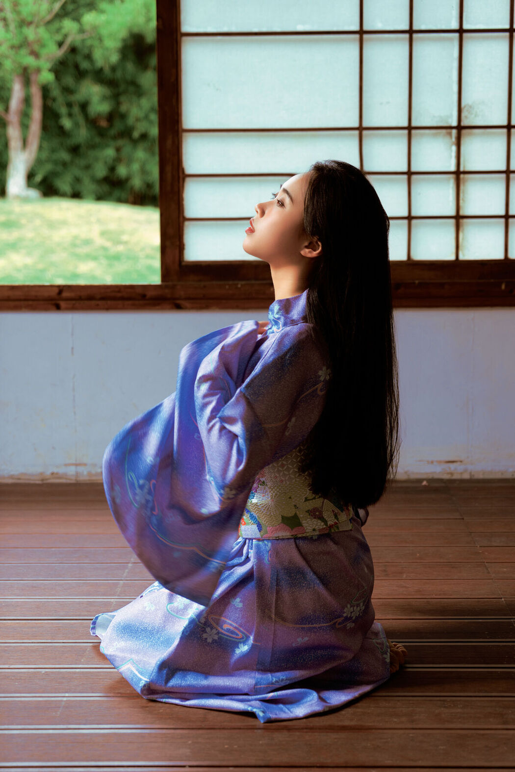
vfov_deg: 32.4
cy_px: 386
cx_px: 258
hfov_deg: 21.9
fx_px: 1330
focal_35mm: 62
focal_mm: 62
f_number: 4
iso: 160
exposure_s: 1/125
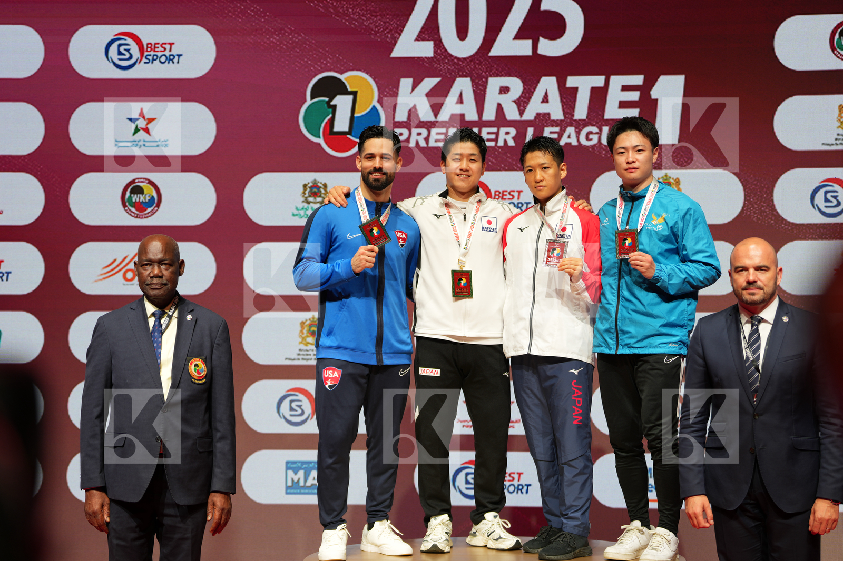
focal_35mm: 88
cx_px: 422
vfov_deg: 15.5
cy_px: 280
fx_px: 2060
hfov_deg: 23.1
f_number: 2.8
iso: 100
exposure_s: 1/125
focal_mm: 88
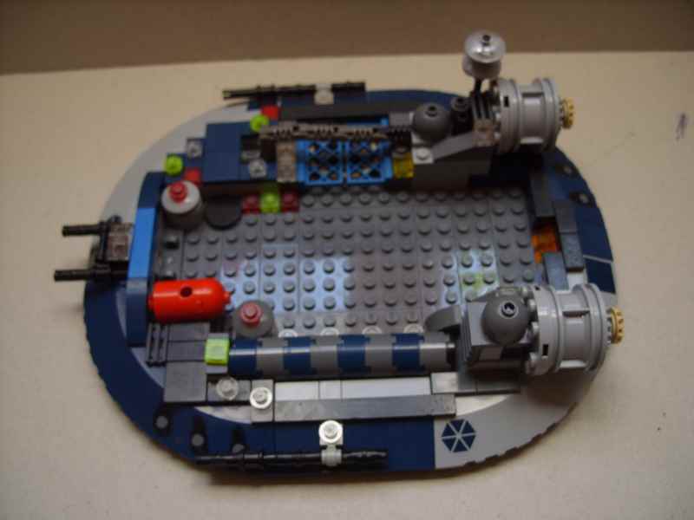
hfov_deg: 49.0
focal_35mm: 38
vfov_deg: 37.7
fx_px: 762
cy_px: 260
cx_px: 347
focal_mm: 7.8
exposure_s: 1/42
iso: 100
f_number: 2.8
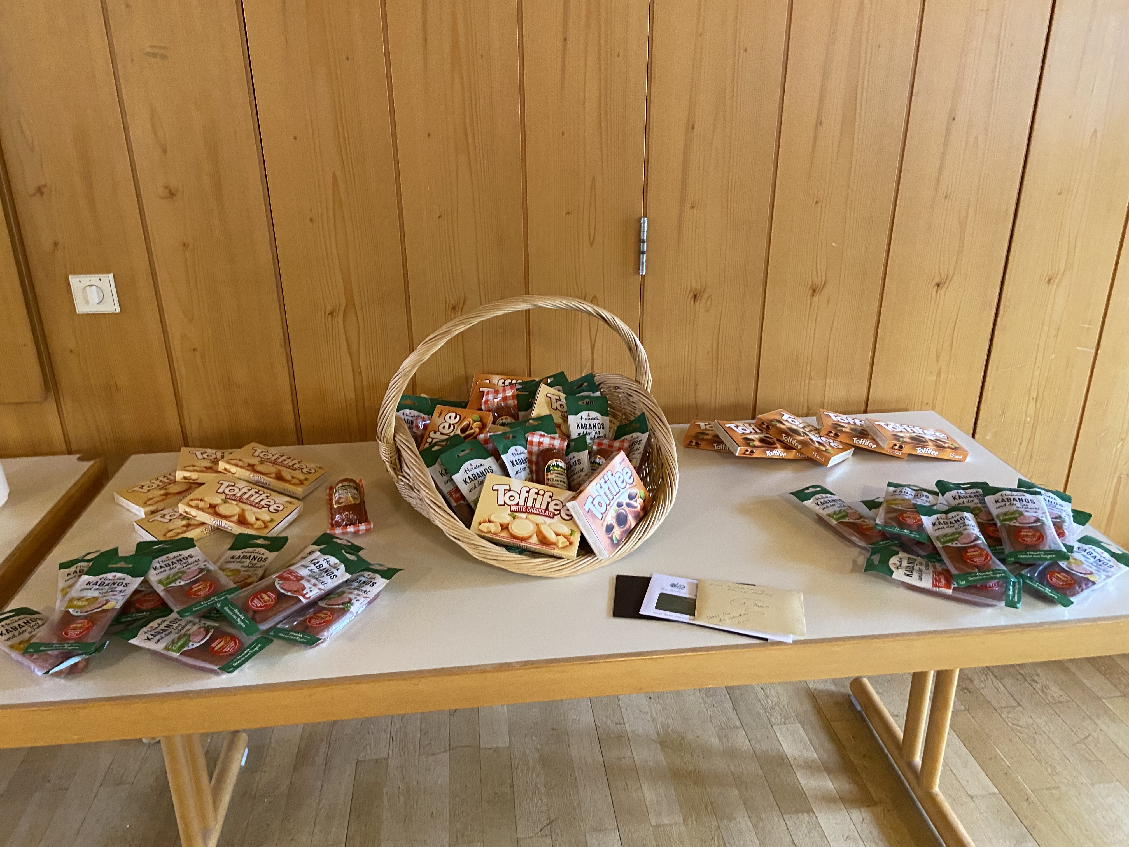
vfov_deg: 53.1
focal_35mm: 26
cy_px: 424
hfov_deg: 67.3
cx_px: 564
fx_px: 848
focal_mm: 4.25
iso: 500
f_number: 1.8
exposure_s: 1/50
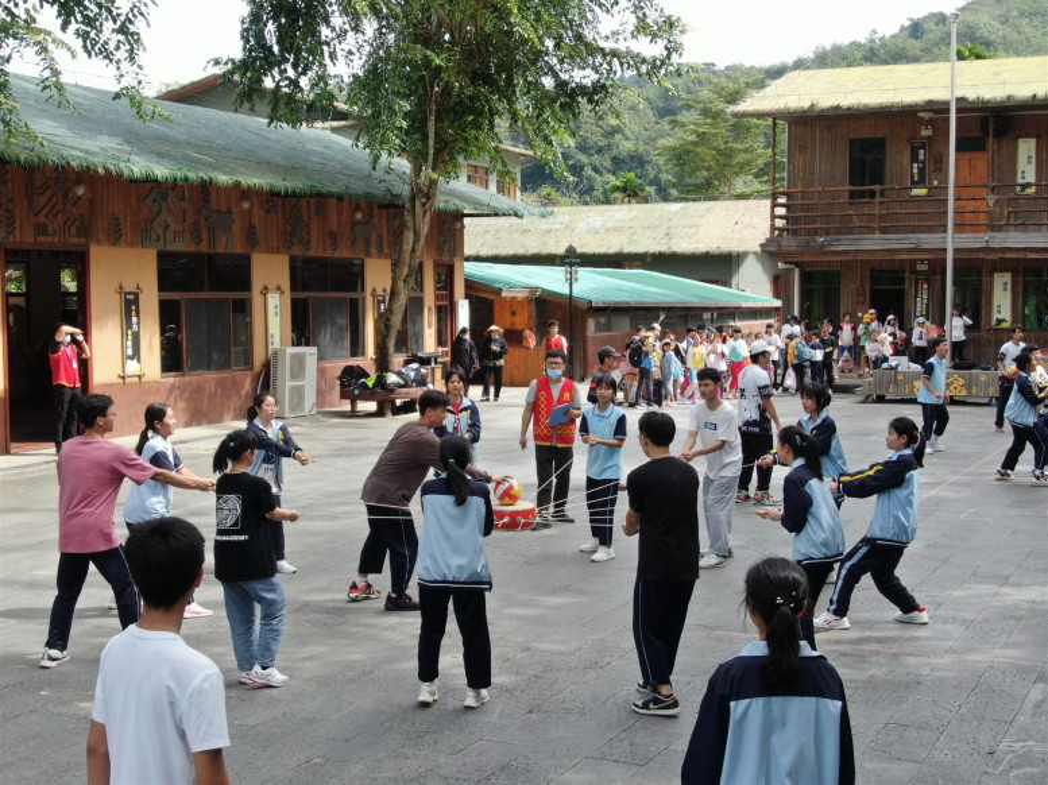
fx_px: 1453
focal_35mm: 48
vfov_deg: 30.2
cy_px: 392
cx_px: 524
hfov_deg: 39.7
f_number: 3.8
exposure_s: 1/240
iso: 100
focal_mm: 8.6
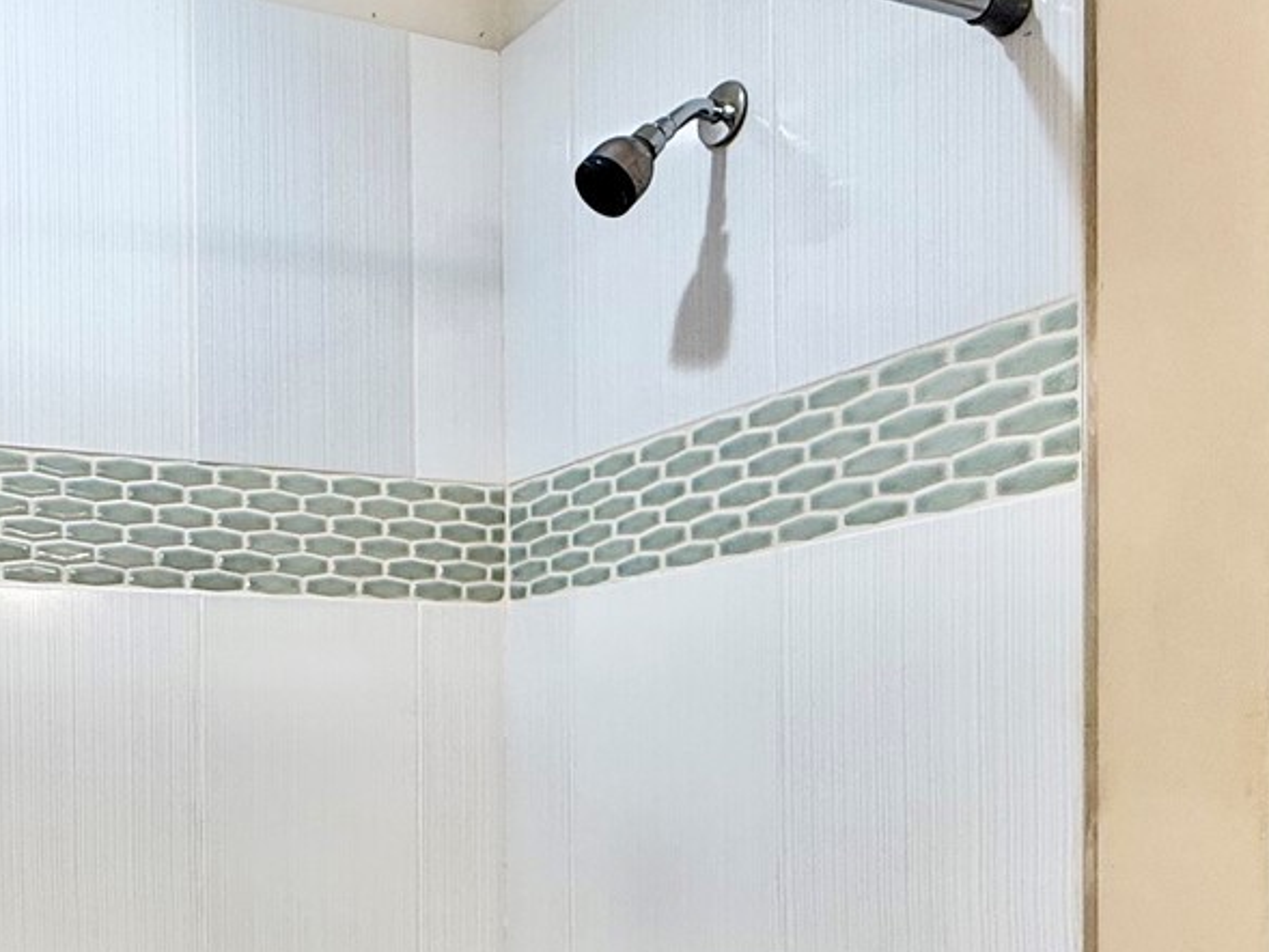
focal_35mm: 38
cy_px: 806
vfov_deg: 36.0
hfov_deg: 44.3
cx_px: 114
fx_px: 1393
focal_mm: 2.22
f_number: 2.2
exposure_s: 1/120
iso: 160
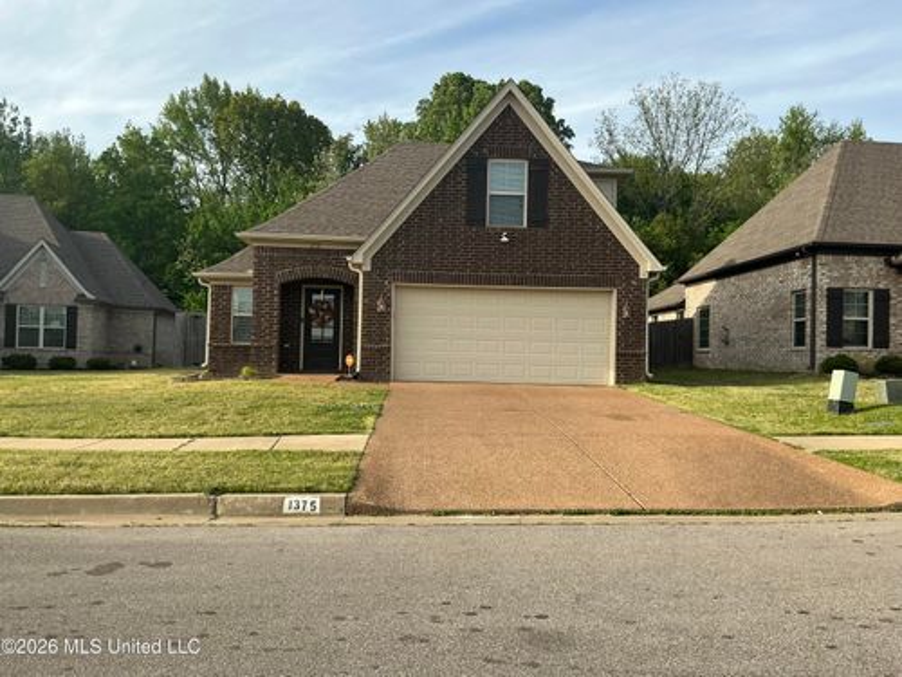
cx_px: 451
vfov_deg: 49.7
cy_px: 338
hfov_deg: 63.4
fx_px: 730
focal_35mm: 28
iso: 25
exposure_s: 1/1076
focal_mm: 3
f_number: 1.8
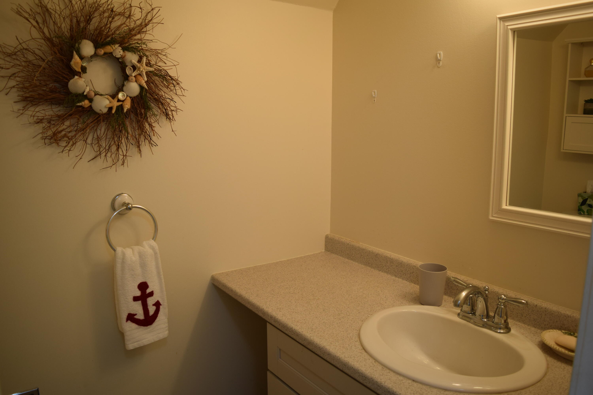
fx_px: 445
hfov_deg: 67.4
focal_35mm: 27
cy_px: 198
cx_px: 296
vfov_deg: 47.9
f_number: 4
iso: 400
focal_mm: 18
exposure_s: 1/80
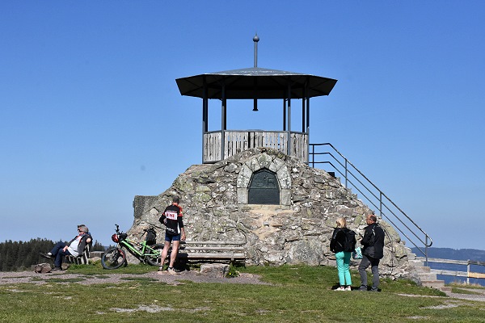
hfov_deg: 29.9
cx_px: 242
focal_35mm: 68
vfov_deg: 20.2
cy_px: 162
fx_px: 909
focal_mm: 45
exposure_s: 1/8000
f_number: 10
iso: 1400
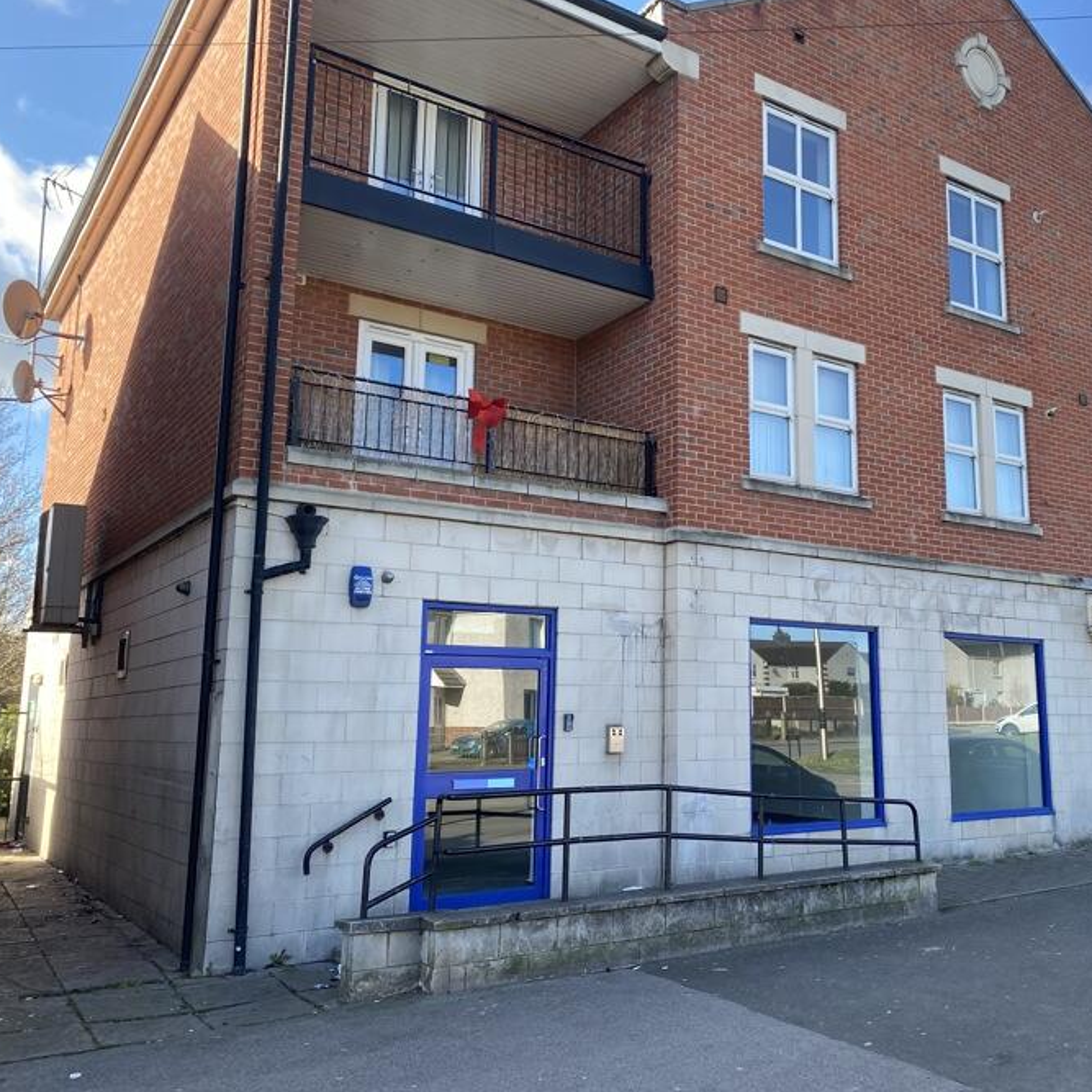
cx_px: 711
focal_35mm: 31
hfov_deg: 51.7
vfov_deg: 52.5
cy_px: 546
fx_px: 1106
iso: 32
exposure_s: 1/417
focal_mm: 4.25
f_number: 1.8
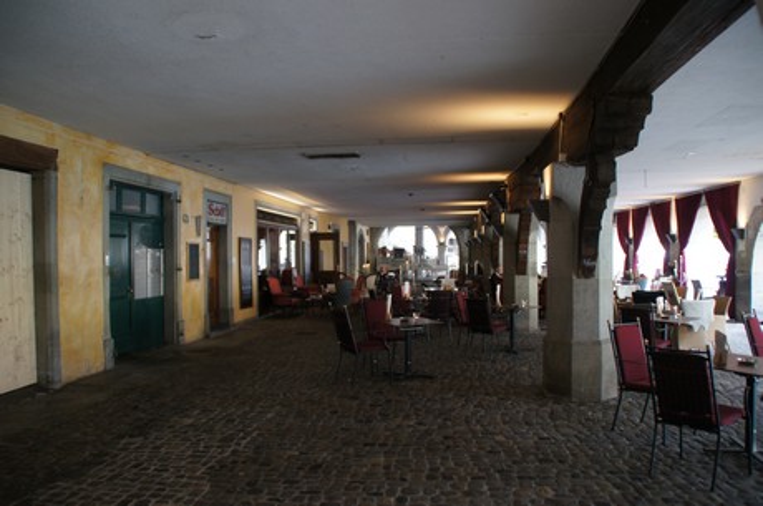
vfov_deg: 47.8
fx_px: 571
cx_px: 382
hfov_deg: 67.5
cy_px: 253
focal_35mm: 27
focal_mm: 18
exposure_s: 1/30
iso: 500
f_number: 3.5
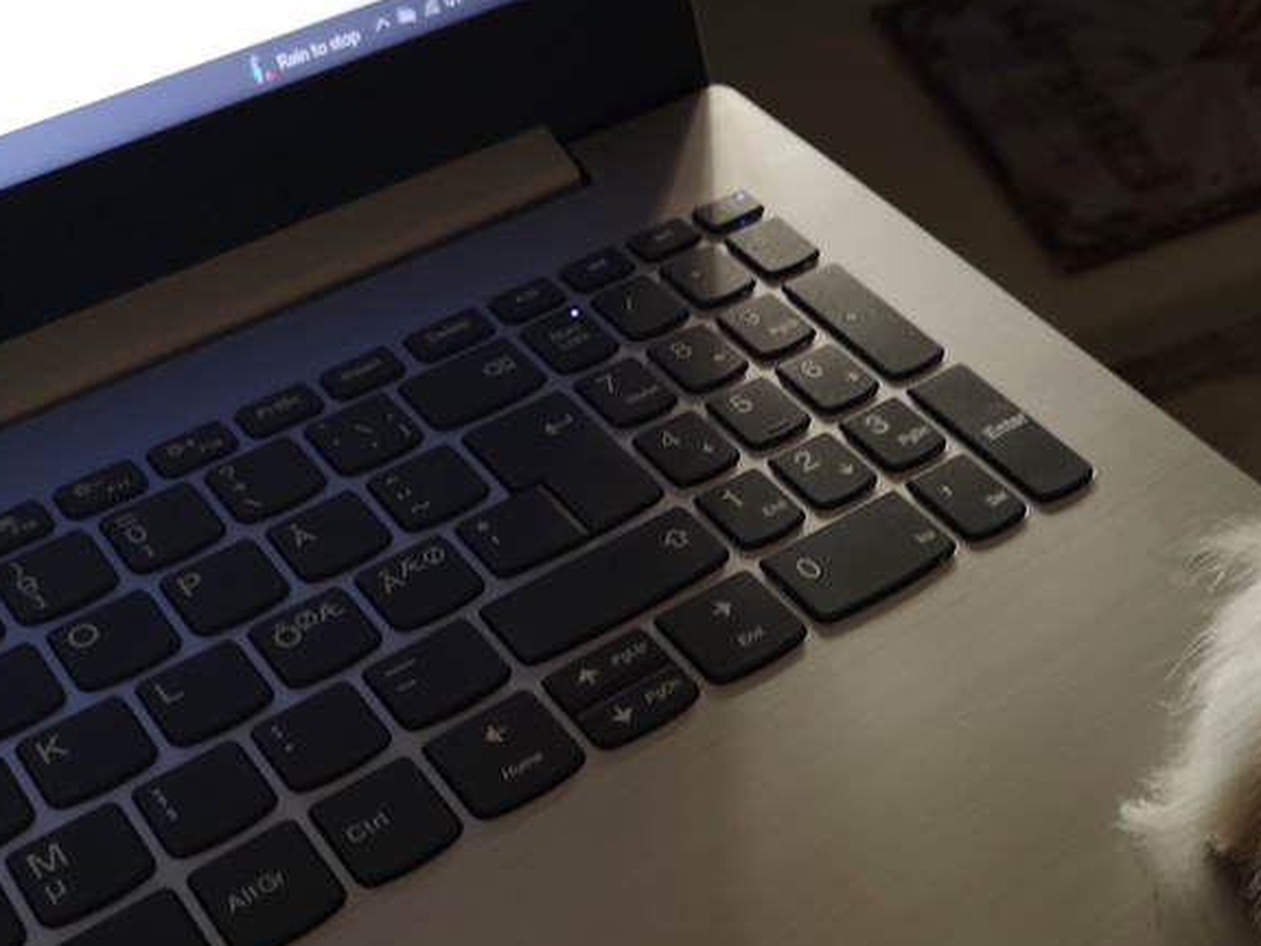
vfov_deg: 30.1
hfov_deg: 39.3
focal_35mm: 48
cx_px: 814
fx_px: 1749
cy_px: 624
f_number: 1.8
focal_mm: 5.58
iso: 125
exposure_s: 1/40
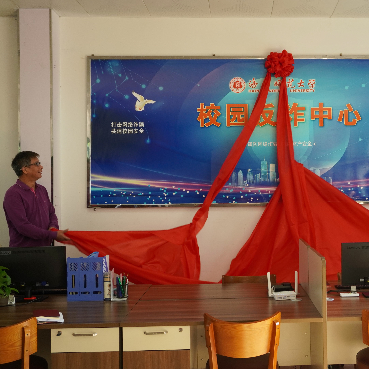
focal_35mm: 41
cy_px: 183
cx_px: 260
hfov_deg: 40.5
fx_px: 490
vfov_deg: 41.3
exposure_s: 1/50
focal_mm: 21
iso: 500
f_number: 4
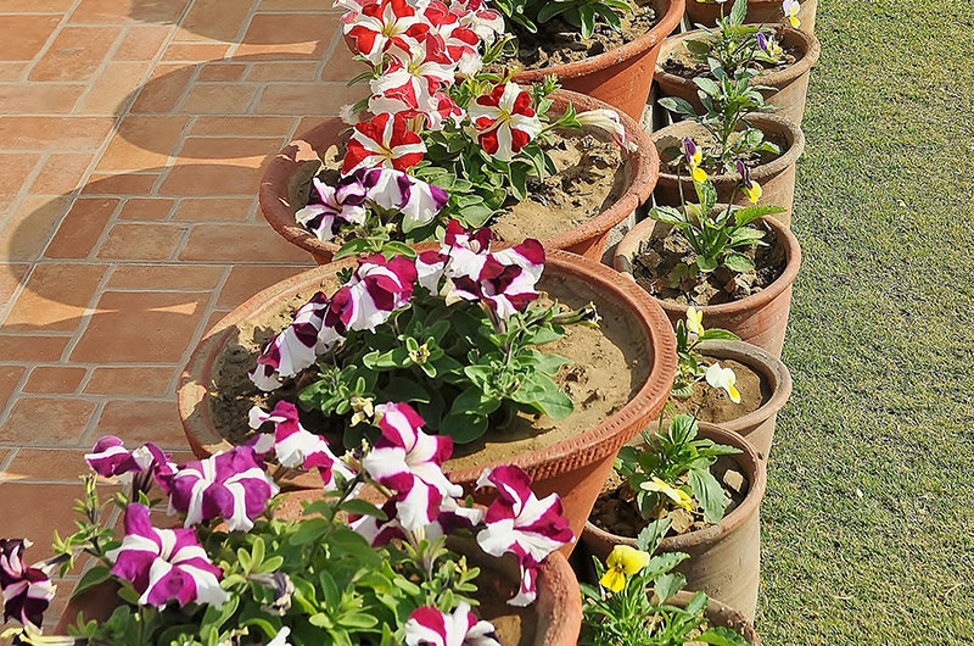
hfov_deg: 35.1
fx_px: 1539
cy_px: 323
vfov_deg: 23.7
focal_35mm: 57
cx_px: 487
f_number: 8
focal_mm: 38
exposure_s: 1/800
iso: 200
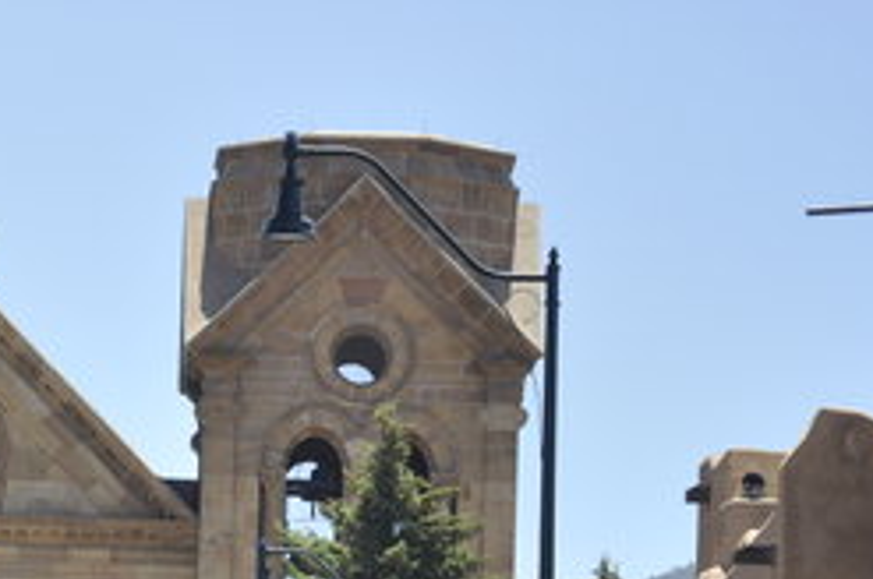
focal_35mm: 272
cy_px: 687
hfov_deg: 7.6
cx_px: 7
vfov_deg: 5.0
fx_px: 6587
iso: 200
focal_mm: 70
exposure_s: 1/125
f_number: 8
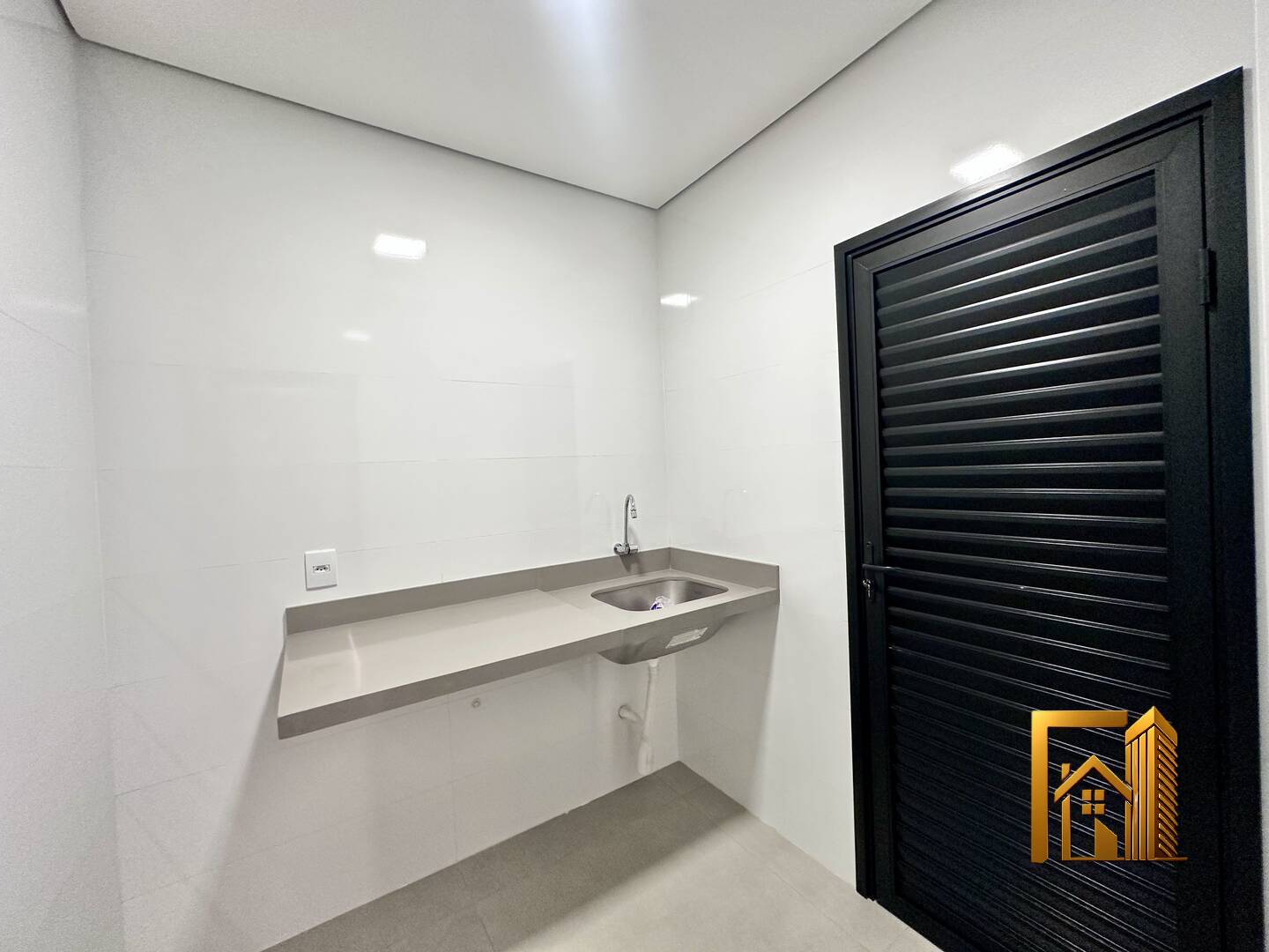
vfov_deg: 85.7
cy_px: 476
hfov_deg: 102.1
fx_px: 513
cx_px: 634
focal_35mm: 14
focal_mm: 2.22
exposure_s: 1/60
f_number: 2.2
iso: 160
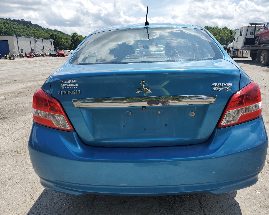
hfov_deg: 62.1
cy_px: 106
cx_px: 148
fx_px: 223
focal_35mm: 28
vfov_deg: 51.5
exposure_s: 1/3333
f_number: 1.5
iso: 50
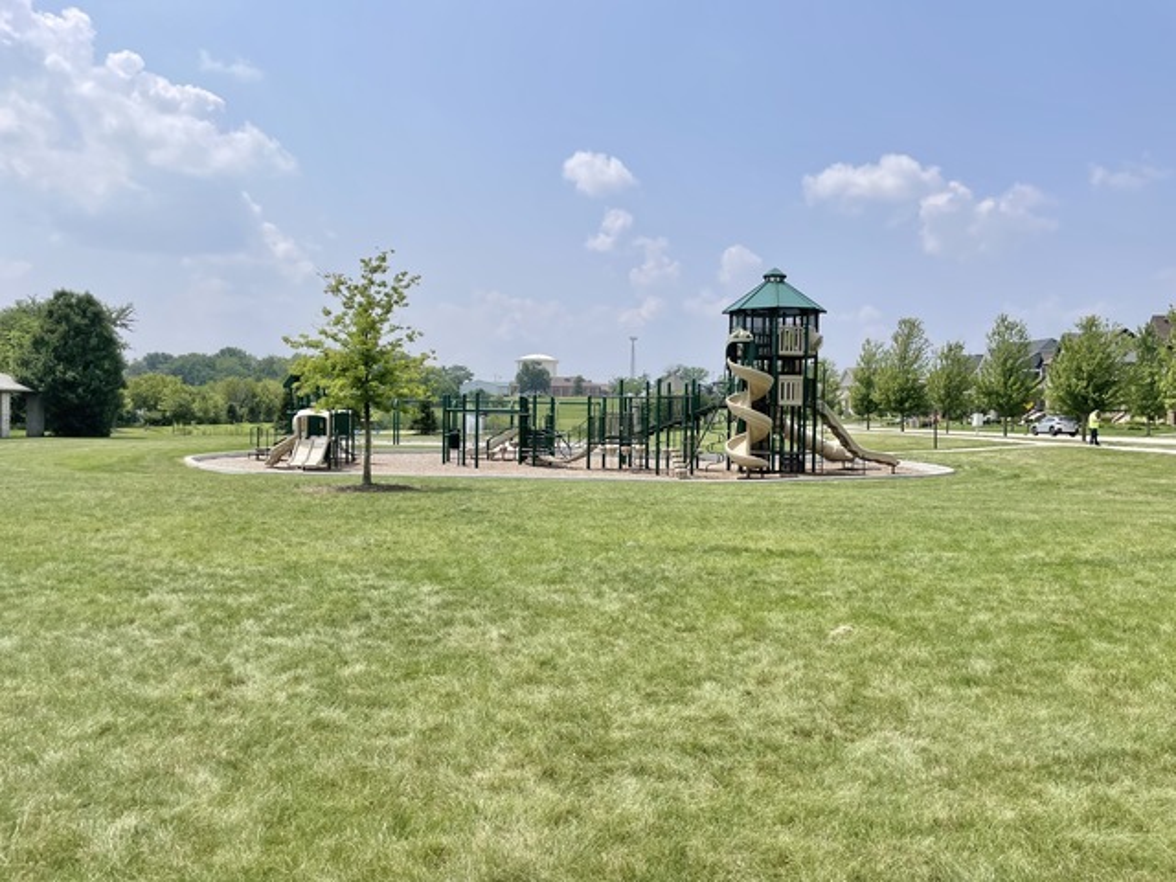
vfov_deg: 53.1
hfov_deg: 67.3
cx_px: 588
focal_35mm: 26
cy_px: 441
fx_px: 883
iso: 32
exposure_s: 1/5291
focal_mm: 4.2
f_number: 1.6
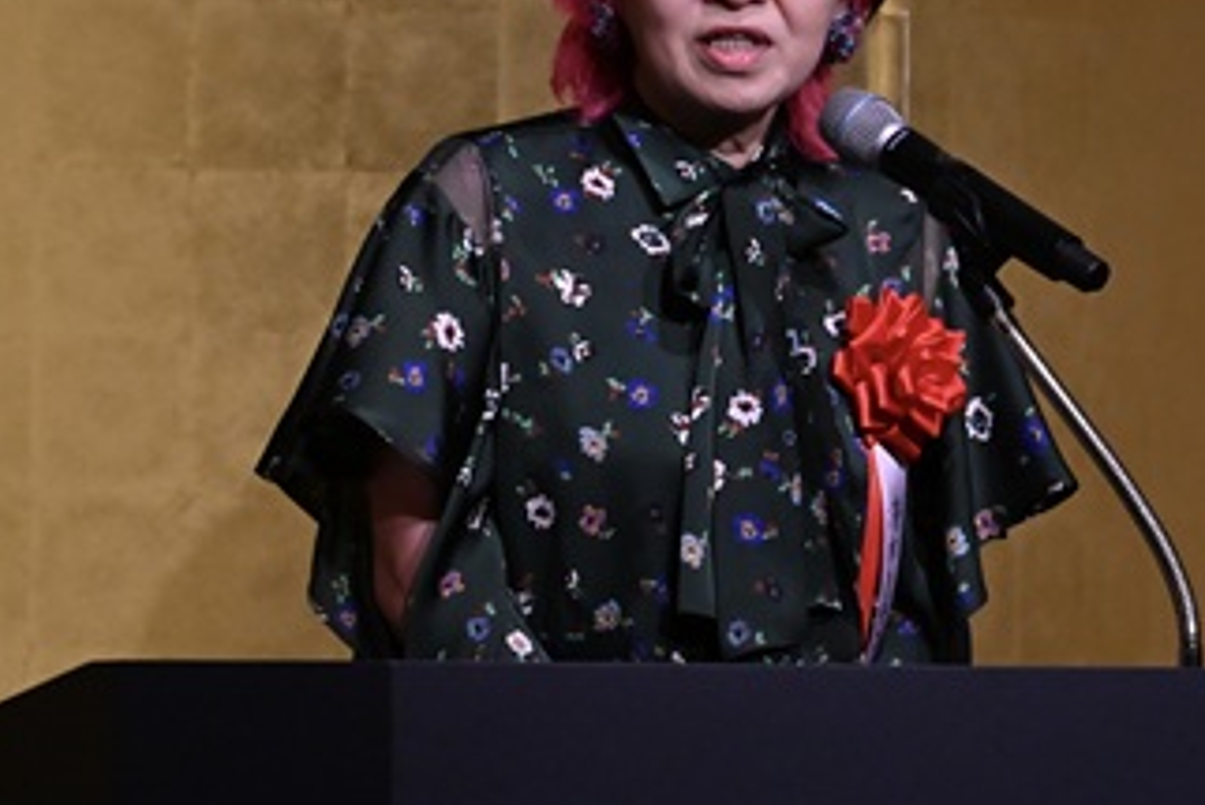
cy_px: 228
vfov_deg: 2.3
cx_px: 763
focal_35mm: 611
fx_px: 20460
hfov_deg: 3.4
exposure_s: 1/400
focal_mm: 400
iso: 7200
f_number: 8
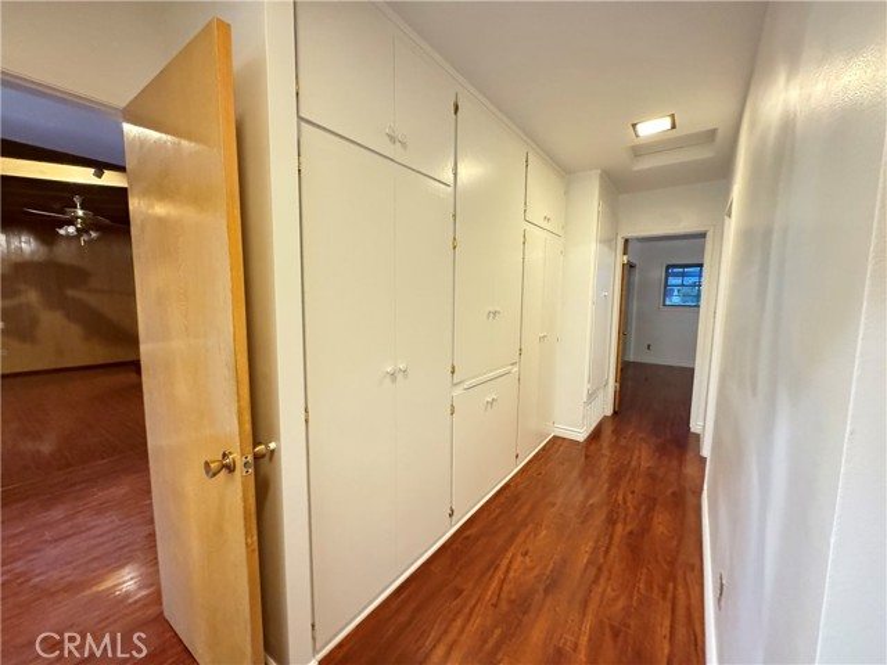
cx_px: 444
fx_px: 359
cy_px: 332
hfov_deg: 102.1
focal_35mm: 14
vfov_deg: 85.7
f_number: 2.2
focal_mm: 2.22
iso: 1600
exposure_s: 1/30
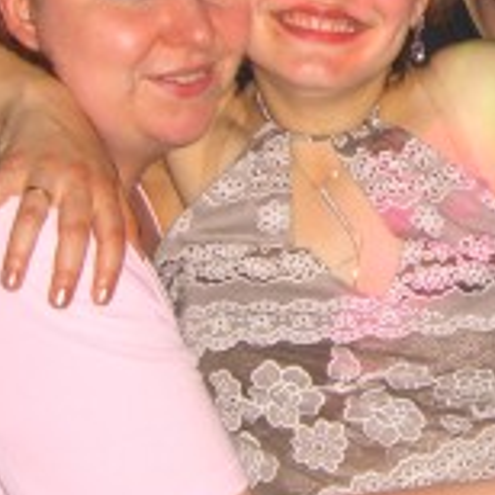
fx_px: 2119
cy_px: 116
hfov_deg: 12.9
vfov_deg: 13.3
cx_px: 624
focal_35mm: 131
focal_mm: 7.9
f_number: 2.8
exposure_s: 1/60
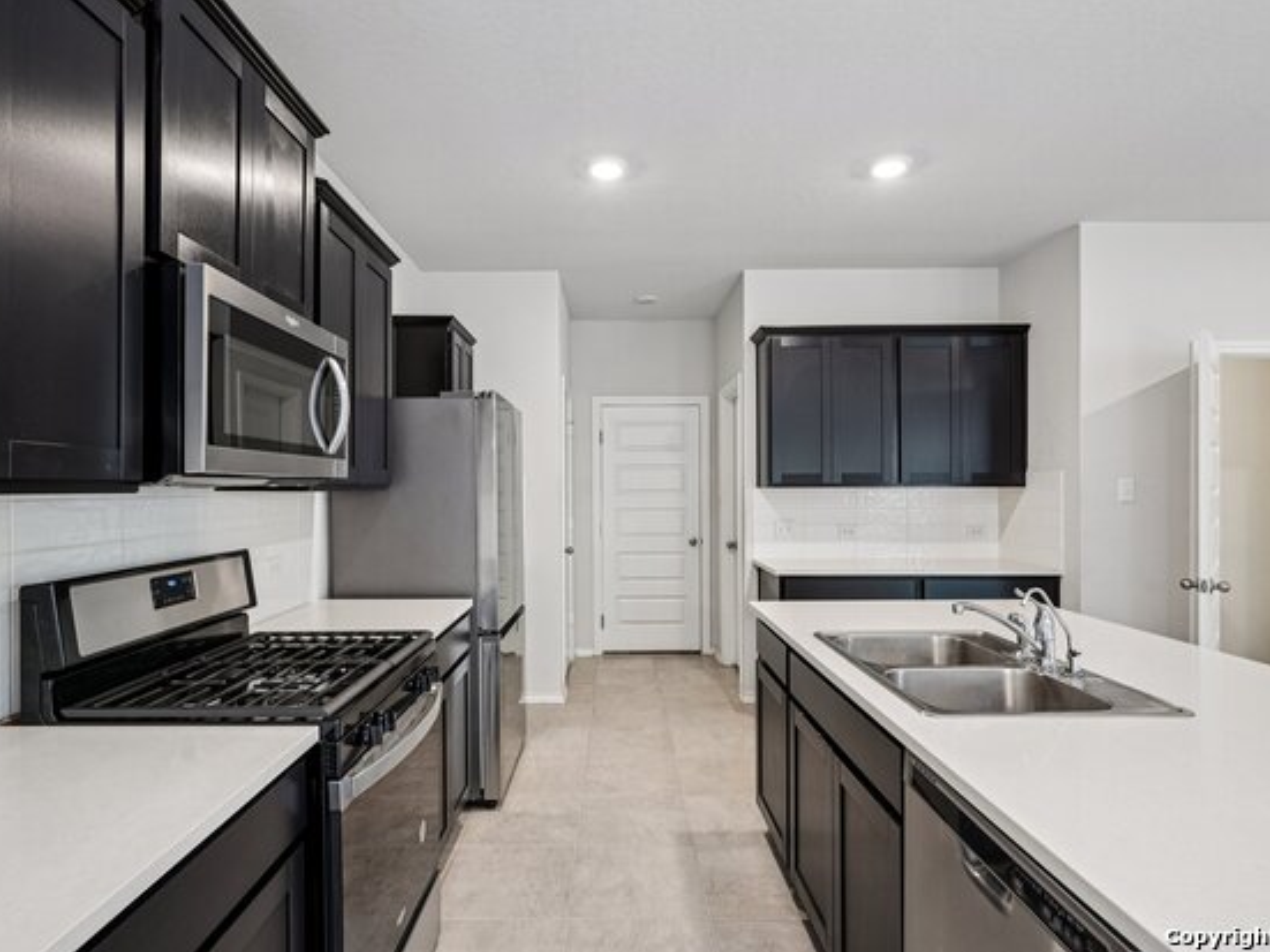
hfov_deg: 84.6
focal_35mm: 19
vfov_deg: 68.7
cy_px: 485
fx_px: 697
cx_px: 611
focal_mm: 17
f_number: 8
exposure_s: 1/10
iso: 400
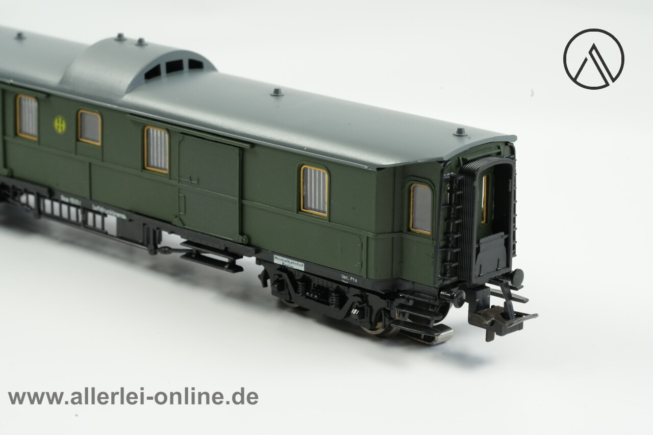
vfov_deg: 15.2
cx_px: 326
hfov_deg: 22.6
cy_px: 218
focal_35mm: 90
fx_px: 1632
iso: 2500
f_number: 16
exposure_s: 1/30
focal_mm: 90
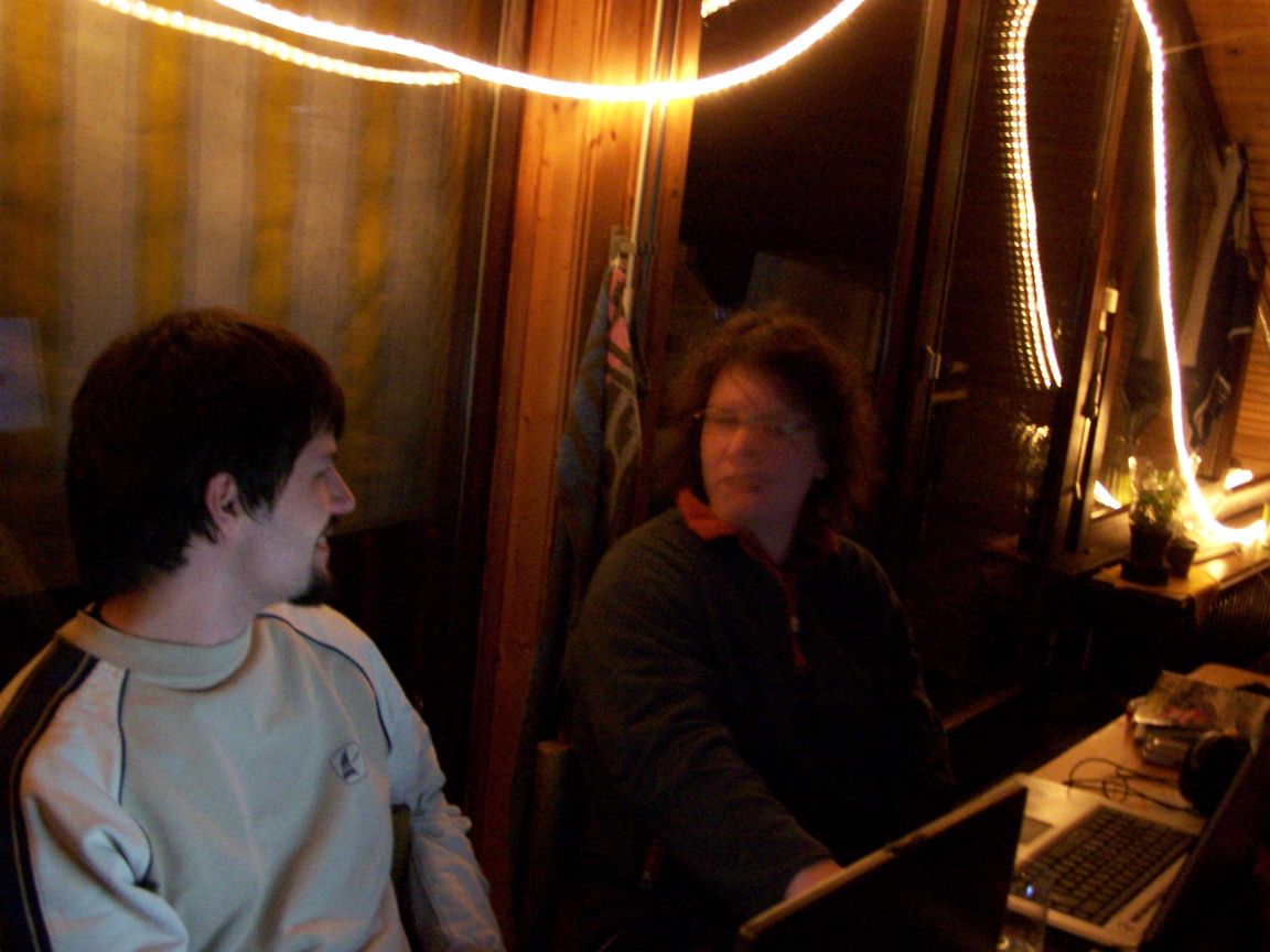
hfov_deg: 43.9
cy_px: 476
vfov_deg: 33.6
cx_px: 635
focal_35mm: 43
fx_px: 1578
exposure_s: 1/4
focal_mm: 7.1
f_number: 2.9
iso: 400
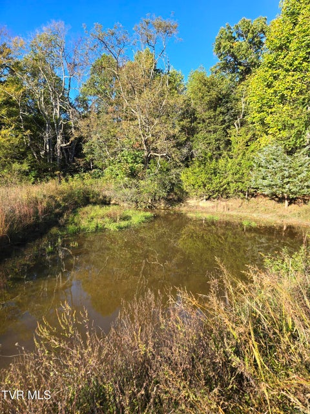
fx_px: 275
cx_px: 155
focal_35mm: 23
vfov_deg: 73.9
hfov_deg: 58.9
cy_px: 207
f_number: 1.8
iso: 25
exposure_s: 1/514
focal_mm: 5.4
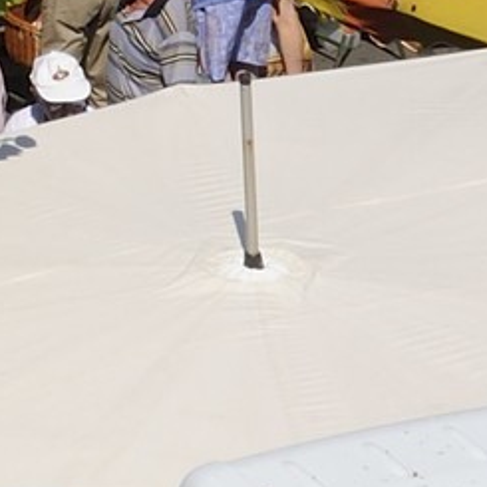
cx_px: -457
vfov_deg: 4.9
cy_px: -1583
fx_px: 5046
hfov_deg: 5.4
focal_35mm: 317
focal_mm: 38
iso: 200
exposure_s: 1/160
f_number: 18
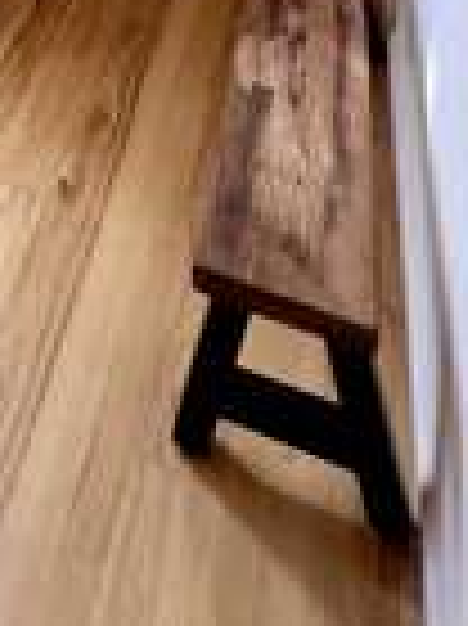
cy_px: -356
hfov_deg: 25.1
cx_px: -180
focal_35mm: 48
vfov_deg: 26.2
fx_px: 867
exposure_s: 1/120
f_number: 1.8
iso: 64
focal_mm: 1.57
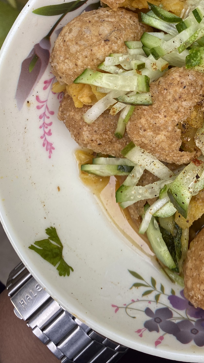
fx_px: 490
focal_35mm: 51
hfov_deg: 22.9
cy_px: 91
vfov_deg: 39.5
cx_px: 187
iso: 50
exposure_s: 1/122
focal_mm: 4.25
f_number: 1.8
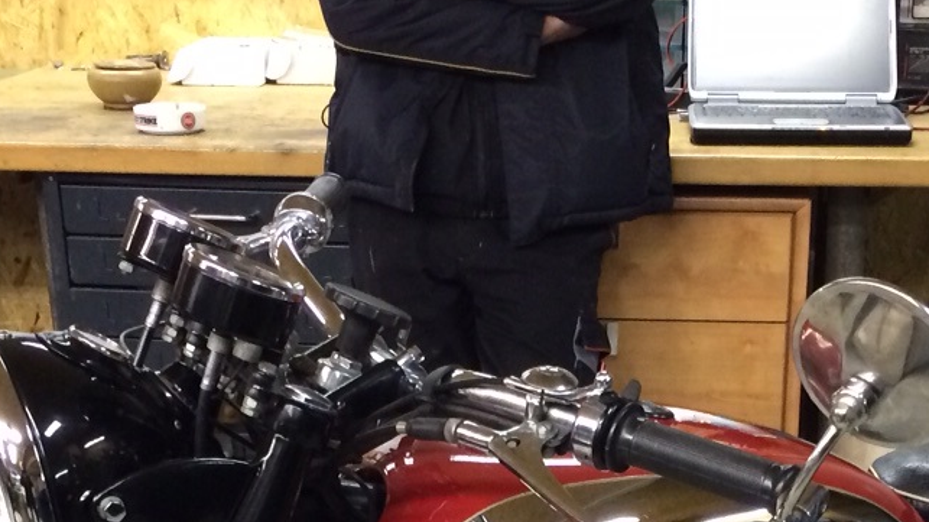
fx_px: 2044
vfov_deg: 13.8
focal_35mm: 83
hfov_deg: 25.5
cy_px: 736
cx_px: 608
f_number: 2.2
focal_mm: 4.12
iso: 250
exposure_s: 1/30
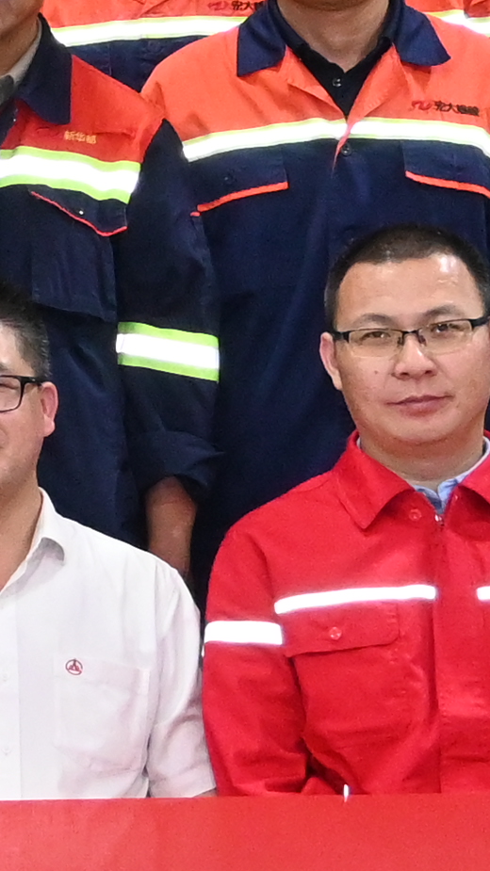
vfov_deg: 12.9
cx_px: -422
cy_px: 129
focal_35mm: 166
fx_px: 3826
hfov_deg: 7.1
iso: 3200
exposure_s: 1/80
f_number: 3.5
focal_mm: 17.5
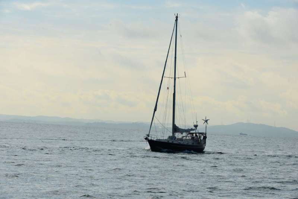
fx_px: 1076
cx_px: 149
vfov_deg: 10.6
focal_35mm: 130
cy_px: 100
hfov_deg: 15.8
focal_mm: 130
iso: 100
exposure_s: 1/400
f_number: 10
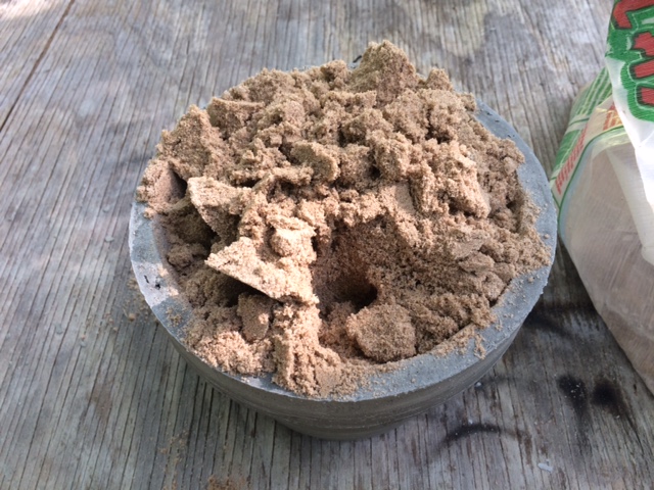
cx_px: 327
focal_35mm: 29
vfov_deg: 48.2
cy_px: 245
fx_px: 548
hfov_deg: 61.7
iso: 40
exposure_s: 1/60
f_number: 2.2
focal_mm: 4.15
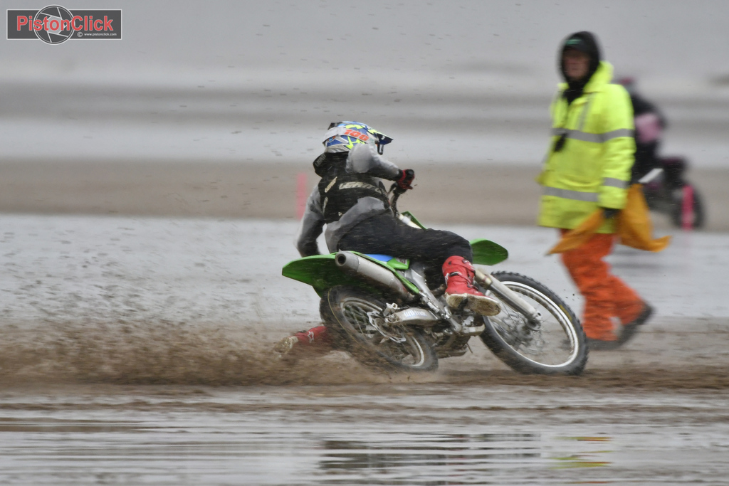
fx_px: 16707
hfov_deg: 2.5
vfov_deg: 1.7
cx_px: 364
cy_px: 243
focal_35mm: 825
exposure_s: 1/320
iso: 1100
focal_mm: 550
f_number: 5.6
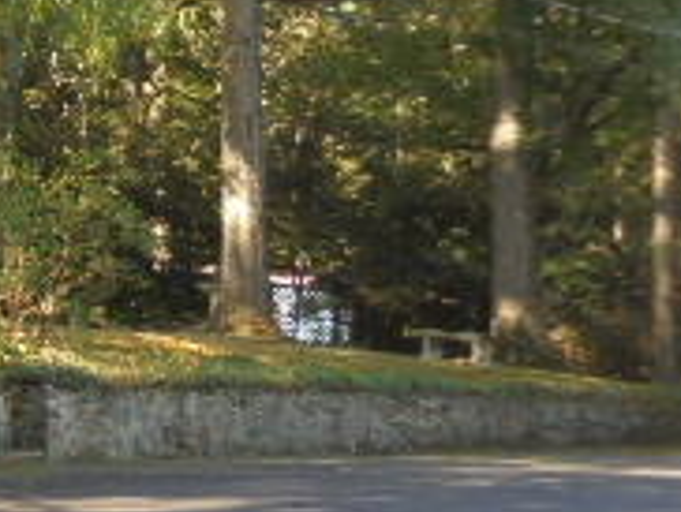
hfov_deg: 11.4
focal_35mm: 172
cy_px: 277
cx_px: 22
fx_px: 3388
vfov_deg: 8.7
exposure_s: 1/60
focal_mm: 8.9
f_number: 4.8
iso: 100
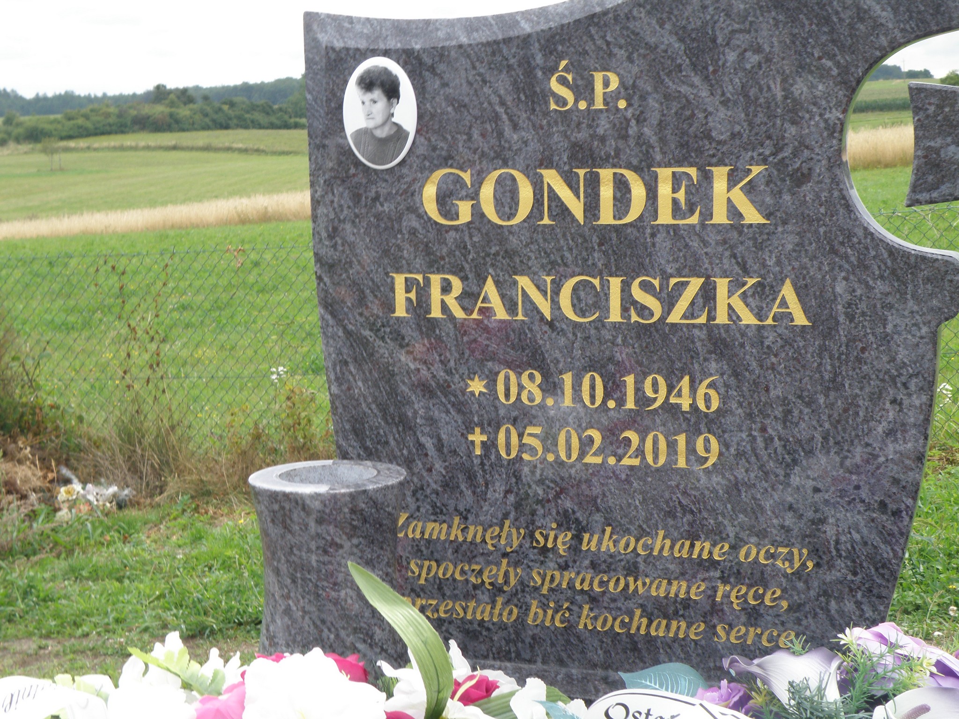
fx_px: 1773
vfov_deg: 22.9
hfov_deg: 30.3
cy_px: 360
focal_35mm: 64
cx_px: 480
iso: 64
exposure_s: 1/160
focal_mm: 11.46
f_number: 5.6
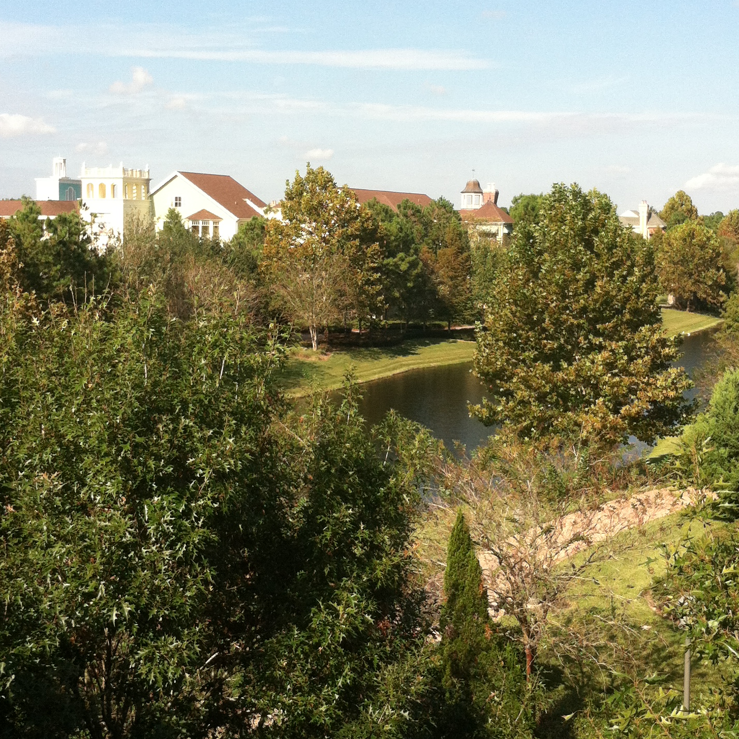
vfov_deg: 30.4
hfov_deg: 30.5
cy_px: 275
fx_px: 1353
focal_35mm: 56
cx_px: 402
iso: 80
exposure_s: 1/1034
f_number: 2.8
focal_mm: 3.85
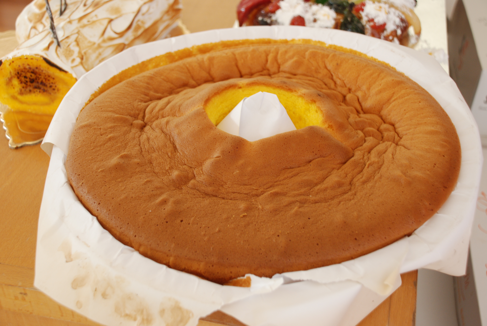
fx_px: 650
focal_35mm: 48
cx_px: 244
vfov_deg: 28.2
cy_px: 163
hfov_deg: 41.1
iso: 400
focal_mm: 32
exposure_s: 1/25
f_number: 4.2
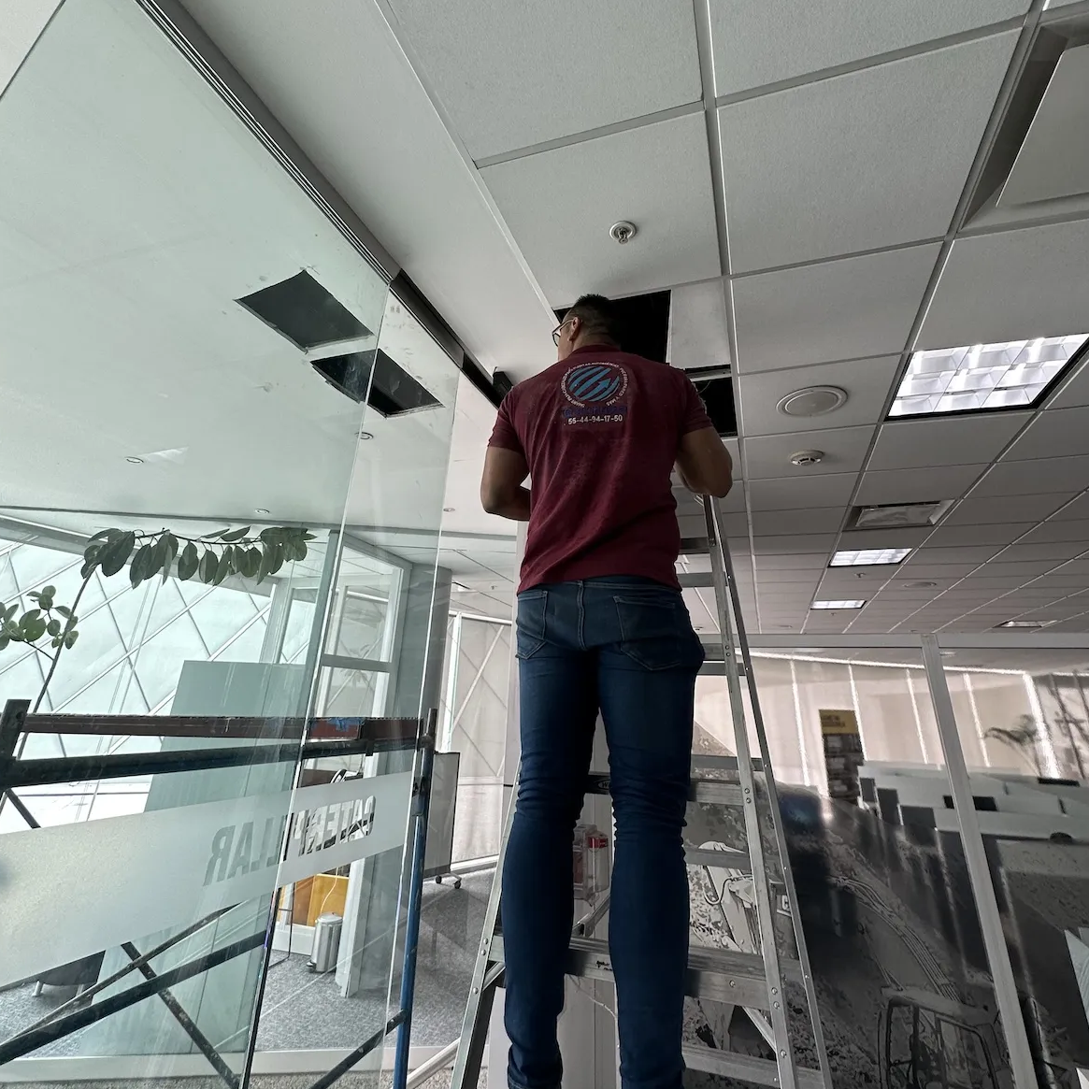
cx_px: 552
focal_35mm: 17
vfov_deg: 82.9
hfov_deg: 84.0
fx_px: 605
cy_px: 433
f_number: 2.2
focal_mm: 2.22
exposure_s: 1/120
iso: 64
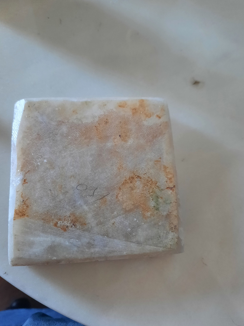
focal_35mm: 26
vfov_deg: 67.3
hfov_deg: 53.1
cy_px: 167
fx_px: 244
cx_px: 118
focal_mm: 4.6
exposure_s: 1/50
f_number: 2
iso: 400
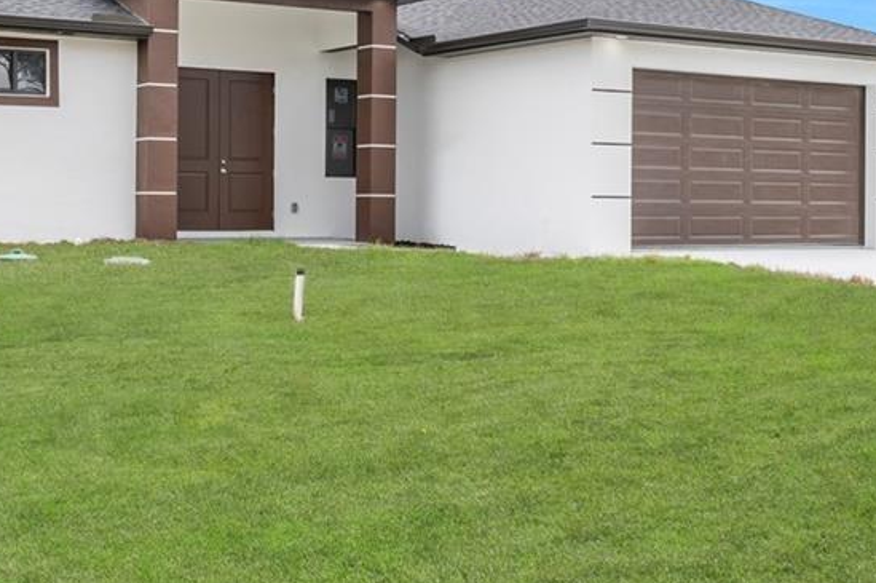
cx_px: 361
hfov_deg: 35.6
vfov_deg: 24.1
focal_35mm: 56
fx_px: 1361
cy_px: 203
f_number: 6.3
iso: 100
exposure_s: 1/160
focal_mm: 20
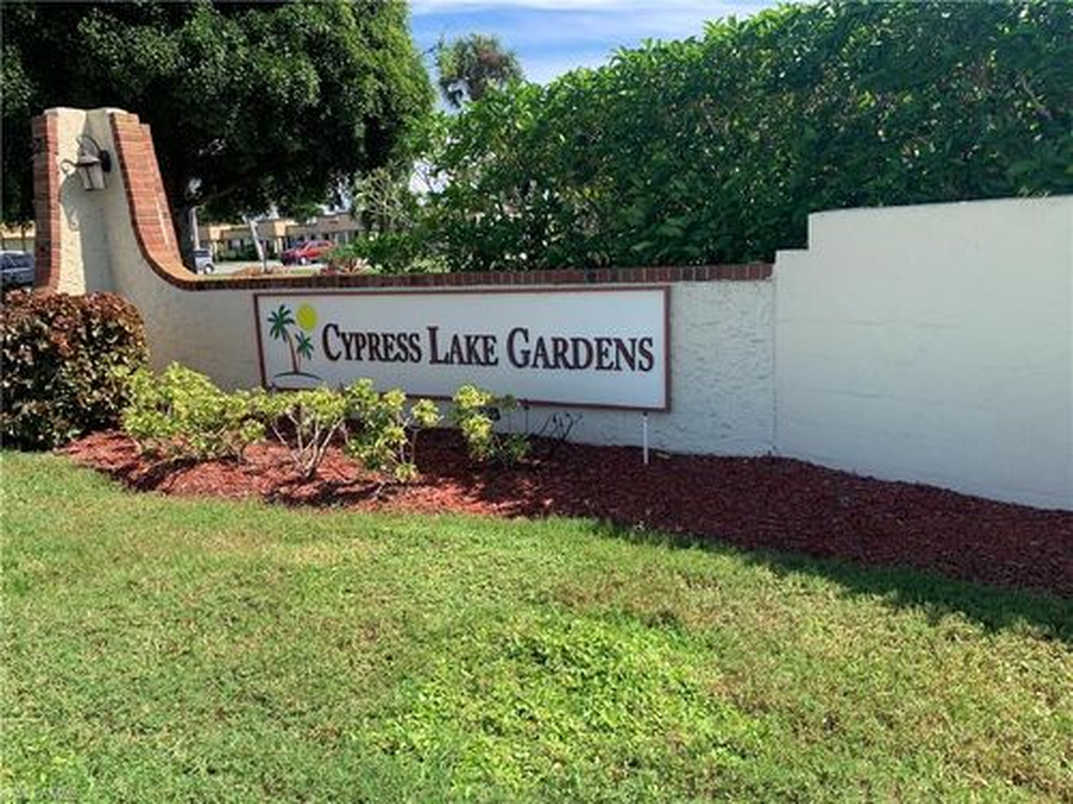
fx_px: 806
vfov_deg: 53.1
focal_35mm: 26
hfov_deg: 67.3
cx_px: 536
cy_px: 402
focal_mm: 4.25
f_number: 1.8
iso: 25
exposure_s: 1/991
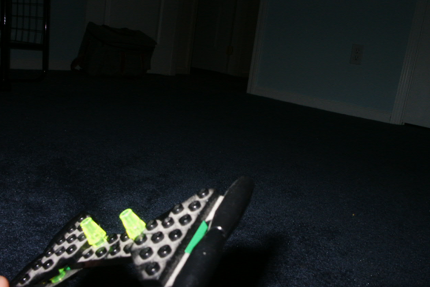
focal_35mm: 37
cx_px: 215
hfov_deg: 51.9
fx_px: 442
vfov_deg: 36.0
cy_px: 150
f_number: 6.7
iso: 200
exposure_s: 1/45
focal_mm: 7.18
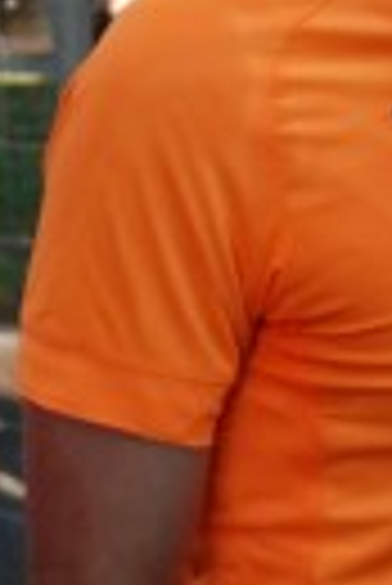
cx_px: -196
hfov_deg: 5.2
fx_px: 4300
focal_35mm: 264
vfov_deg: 7.8
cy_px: 148
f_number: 4.5
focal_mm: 38
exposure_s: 1/640
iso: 1000
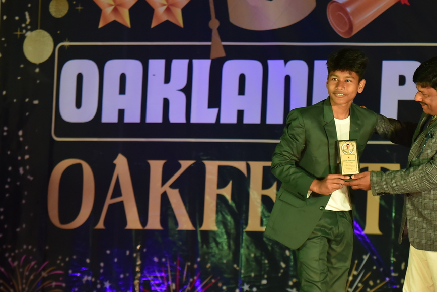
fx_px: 2525
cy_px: 146
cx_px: 330
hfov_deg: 9.9
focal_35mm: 208
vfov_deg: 6.6
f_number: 2.8
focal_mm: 120
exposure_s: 1/400
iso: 1600
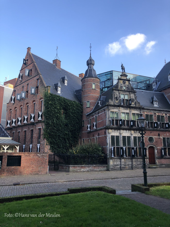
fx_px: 183
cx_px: 85
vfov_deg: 63.4
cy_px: 114
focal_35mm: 28
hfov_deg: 49.8
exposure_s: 1/385
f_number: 1.8
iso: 20
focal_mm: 3.99
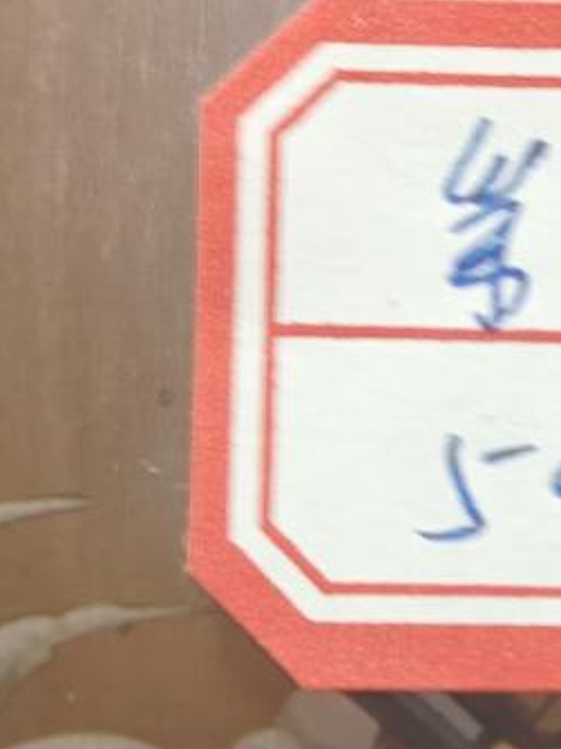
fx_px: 2789
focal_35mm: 129
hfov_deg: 11.2
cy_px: 331
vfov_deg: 15.3
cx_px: 733
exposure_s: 1/45
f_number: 1.8
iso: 160
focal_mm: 5.59
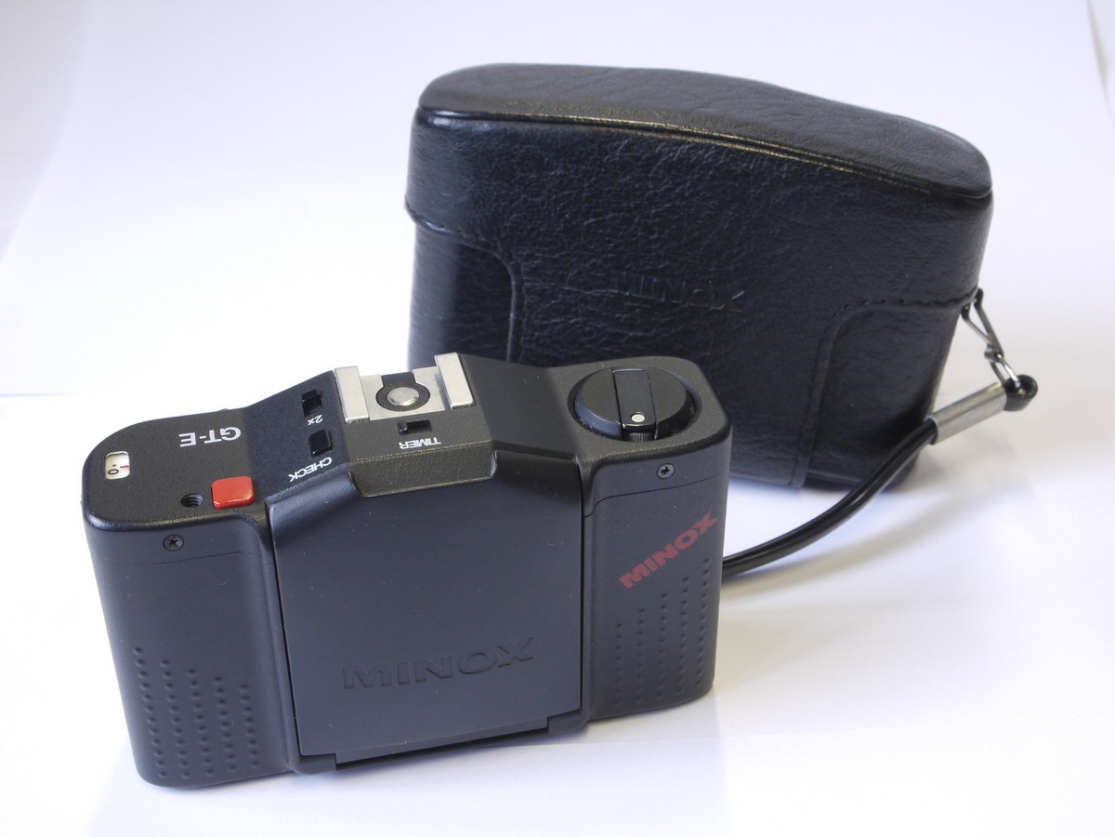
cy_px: 418
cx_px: 558
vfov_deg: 27.0
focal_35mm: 54
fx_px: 1739
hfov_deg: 35.5
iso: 400
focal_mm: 27
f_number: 11
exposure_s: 1/10
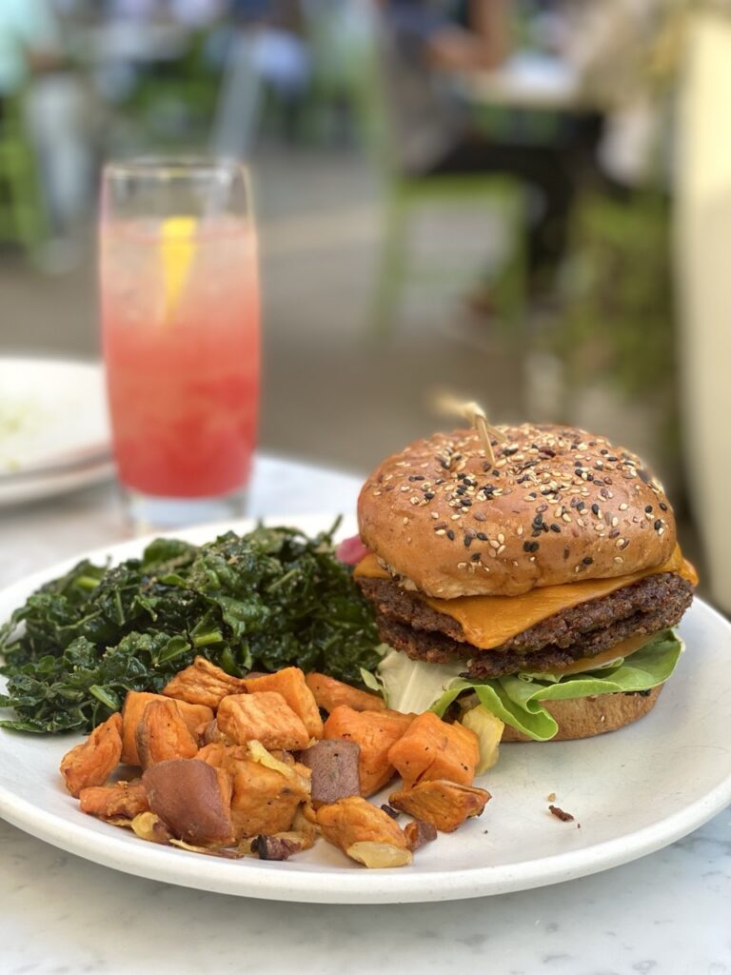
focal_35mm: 52
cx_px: 366
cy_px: 488
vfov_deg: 36.8
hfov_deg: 28.0
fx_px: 1464
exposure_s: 1/122
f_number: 2
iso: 25
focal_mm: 6
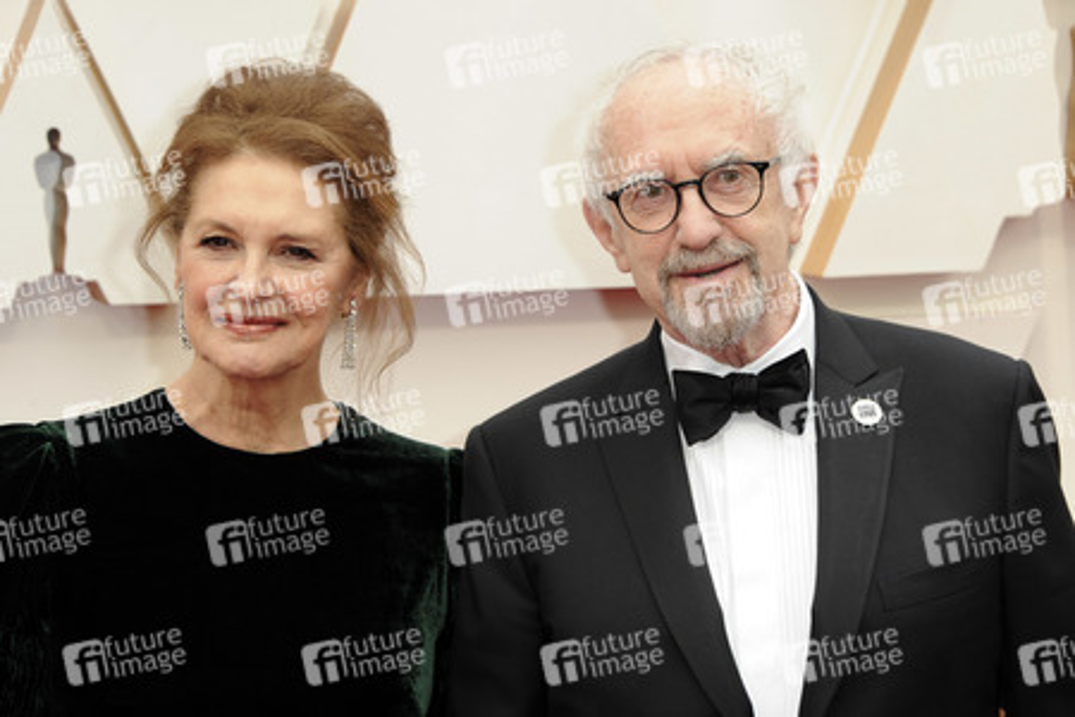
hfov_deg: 15.2
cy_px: 358
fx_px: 4031
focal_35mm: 135
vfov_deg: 10.2
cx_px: 538
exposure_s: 1/200
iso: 800
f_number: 7.1
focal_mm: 135
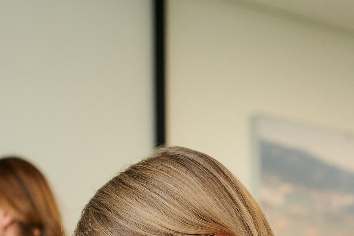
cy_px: 441
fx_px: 1435
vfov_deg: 8.9
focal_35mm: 146
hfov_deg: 13.7
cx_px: -45
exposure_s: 1/160
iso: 500
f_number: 2.8
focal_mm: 35
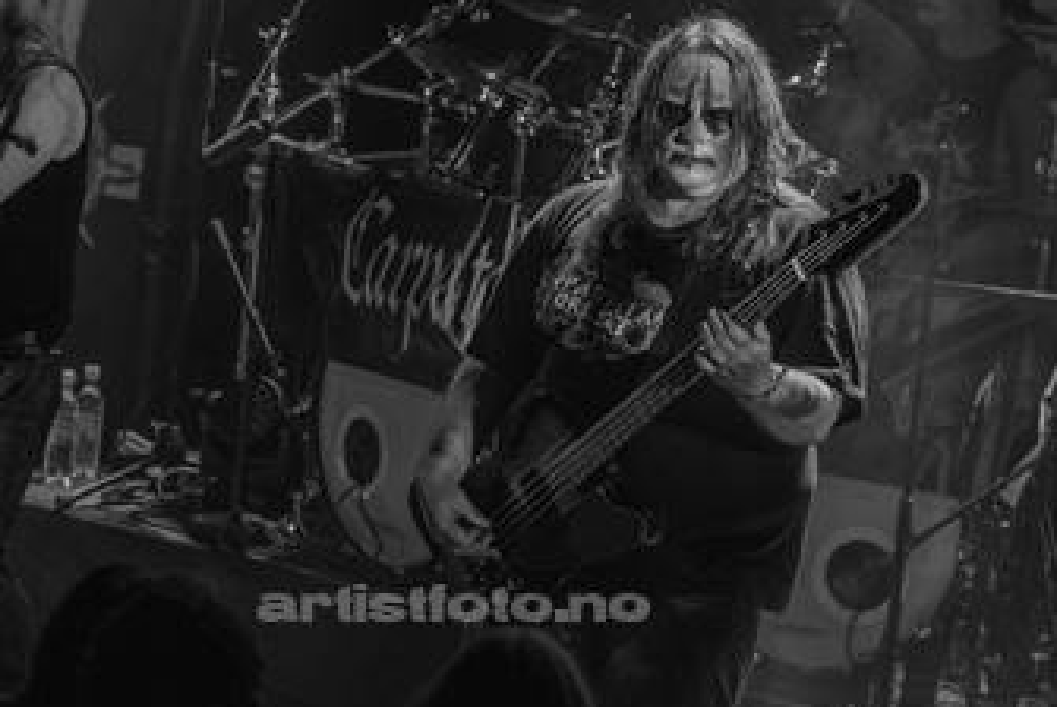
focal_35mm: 172
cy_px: 226
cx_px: 454
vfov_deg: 8.0
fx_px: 5054
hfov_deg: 11.9
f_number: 3.2
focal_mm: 80
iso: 6400
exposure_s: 1/640
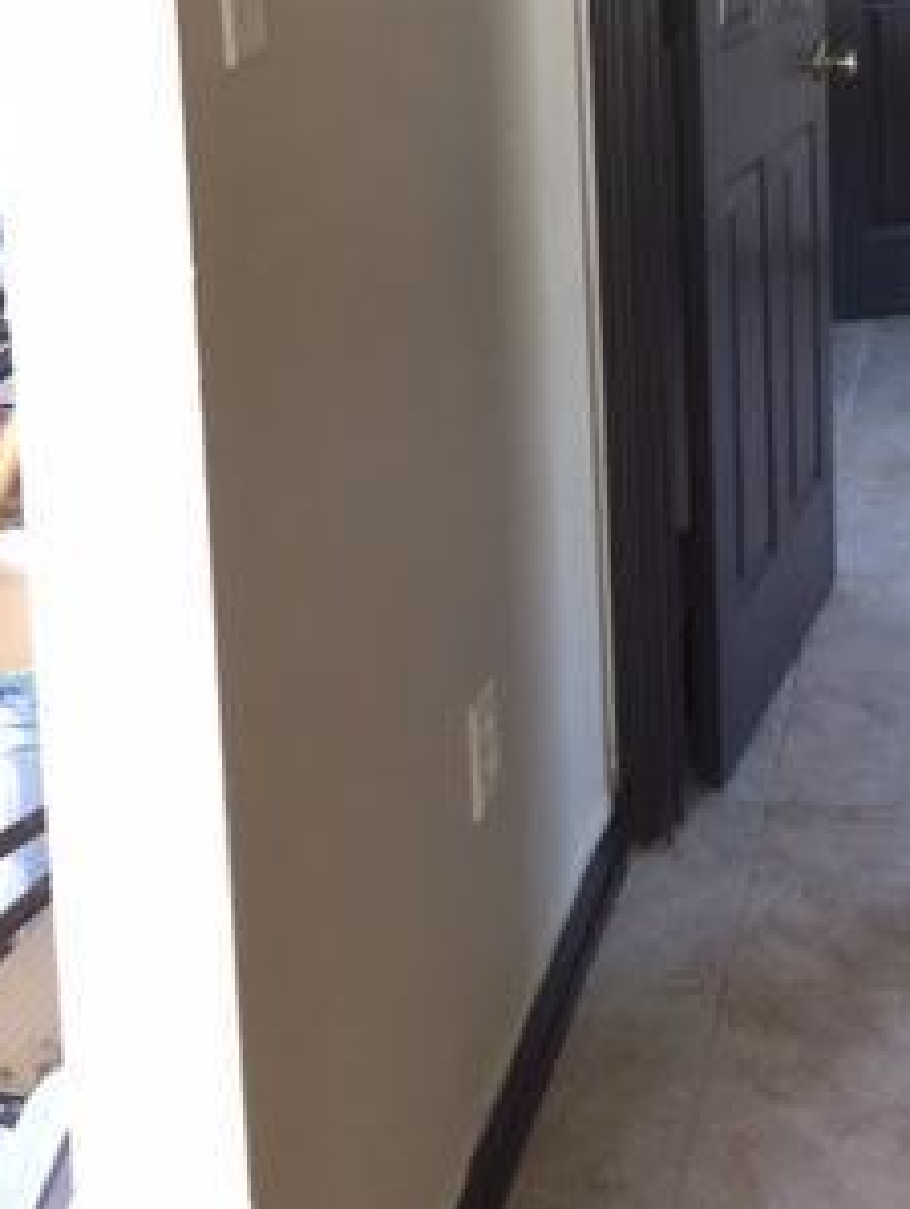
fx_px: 2169
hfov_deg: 22.7
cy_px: 154
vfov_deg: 30.0
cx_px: 926
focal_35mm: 62
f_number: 2.2
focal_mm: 4.15
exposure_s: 1/15
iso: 64
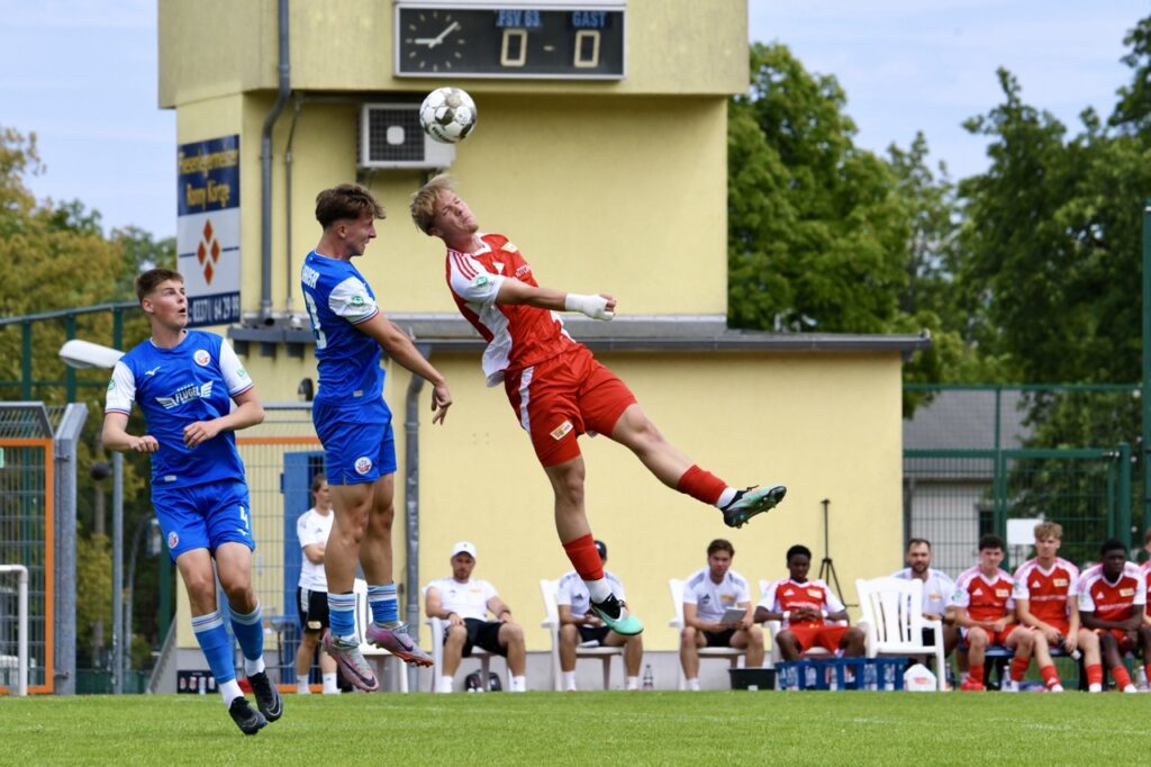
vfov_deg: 5.3
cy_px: 384
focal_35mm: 260
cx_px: 576
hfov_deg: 7.9
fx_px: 8310
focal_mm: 260
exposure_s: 1/1600
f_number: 10
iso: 1250
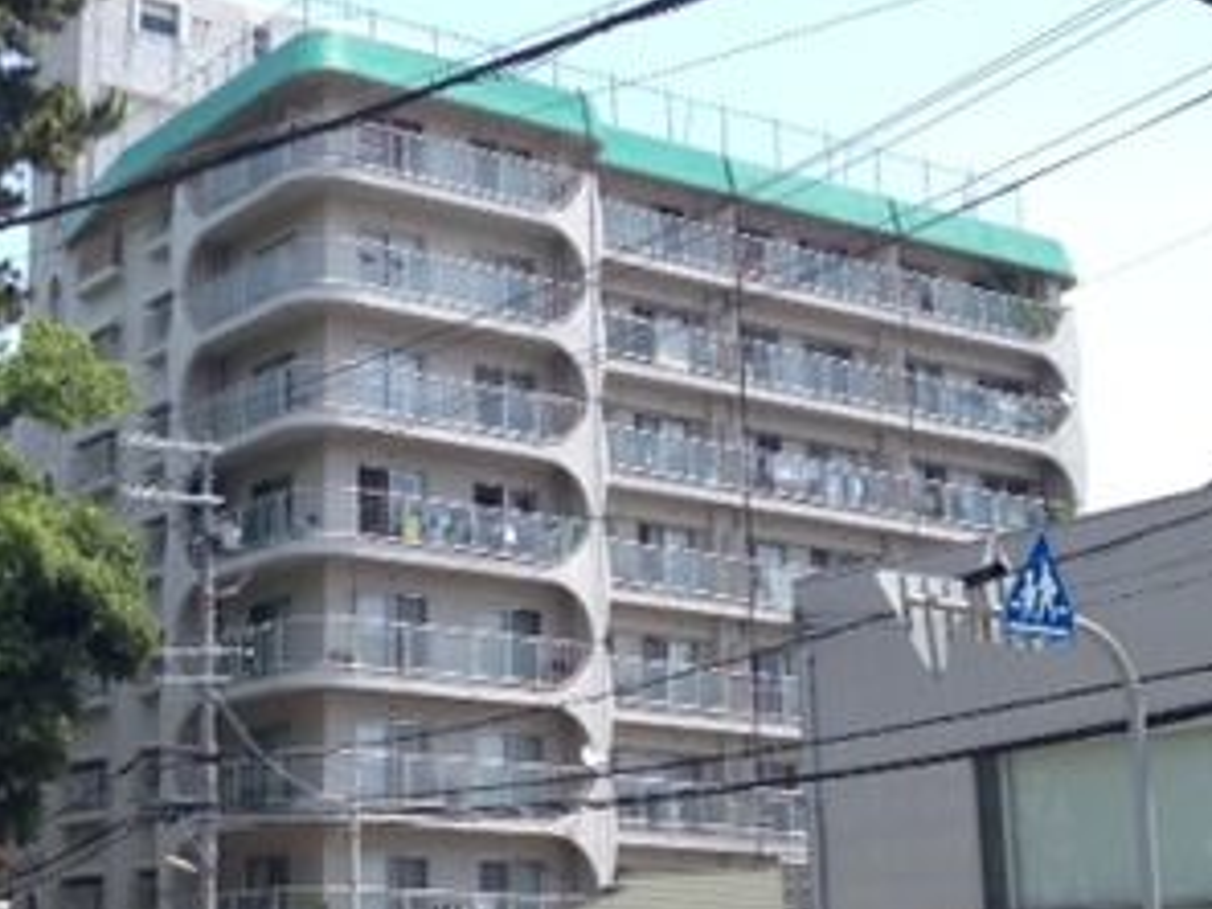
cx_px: 307
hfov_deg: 27.0
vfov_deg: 20.7
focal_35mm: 71
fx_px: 2486
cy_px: 483
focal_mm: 4.28
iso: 50
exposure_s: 1/767
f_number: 2.4
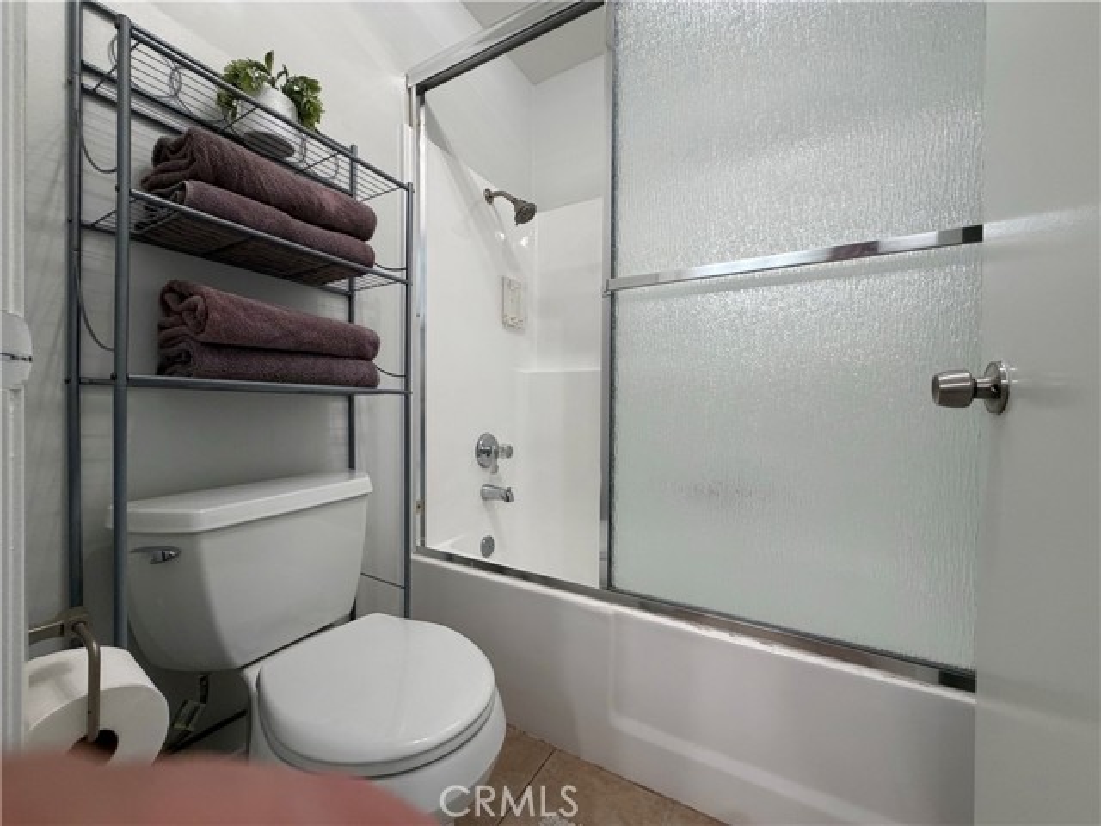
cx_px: 550
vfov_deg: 85.7
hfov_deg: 102.1
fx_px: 445
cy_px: 413
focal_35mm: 14
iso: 250
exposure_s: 1/120
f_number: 2.2
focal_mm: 2.22
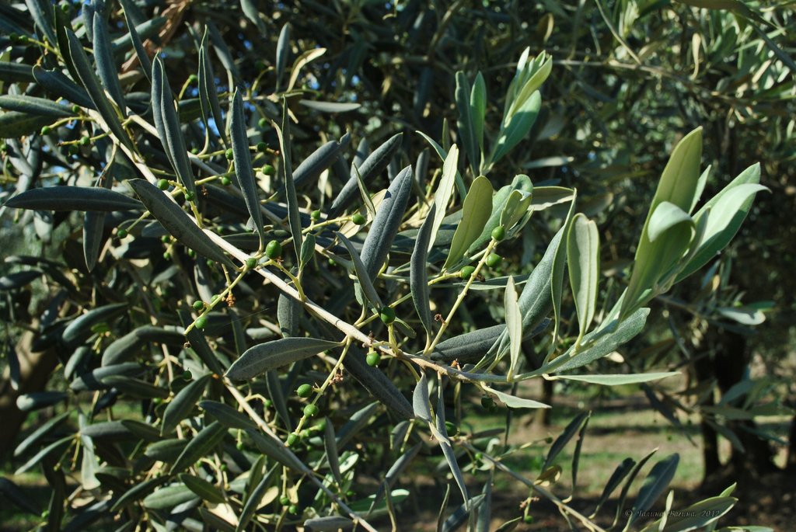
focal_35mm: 45
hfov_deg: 43.6
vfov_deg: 29.9
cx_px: 398
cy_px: 266
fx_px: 996
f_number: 10
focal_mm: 30
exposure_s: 1/250
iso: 200
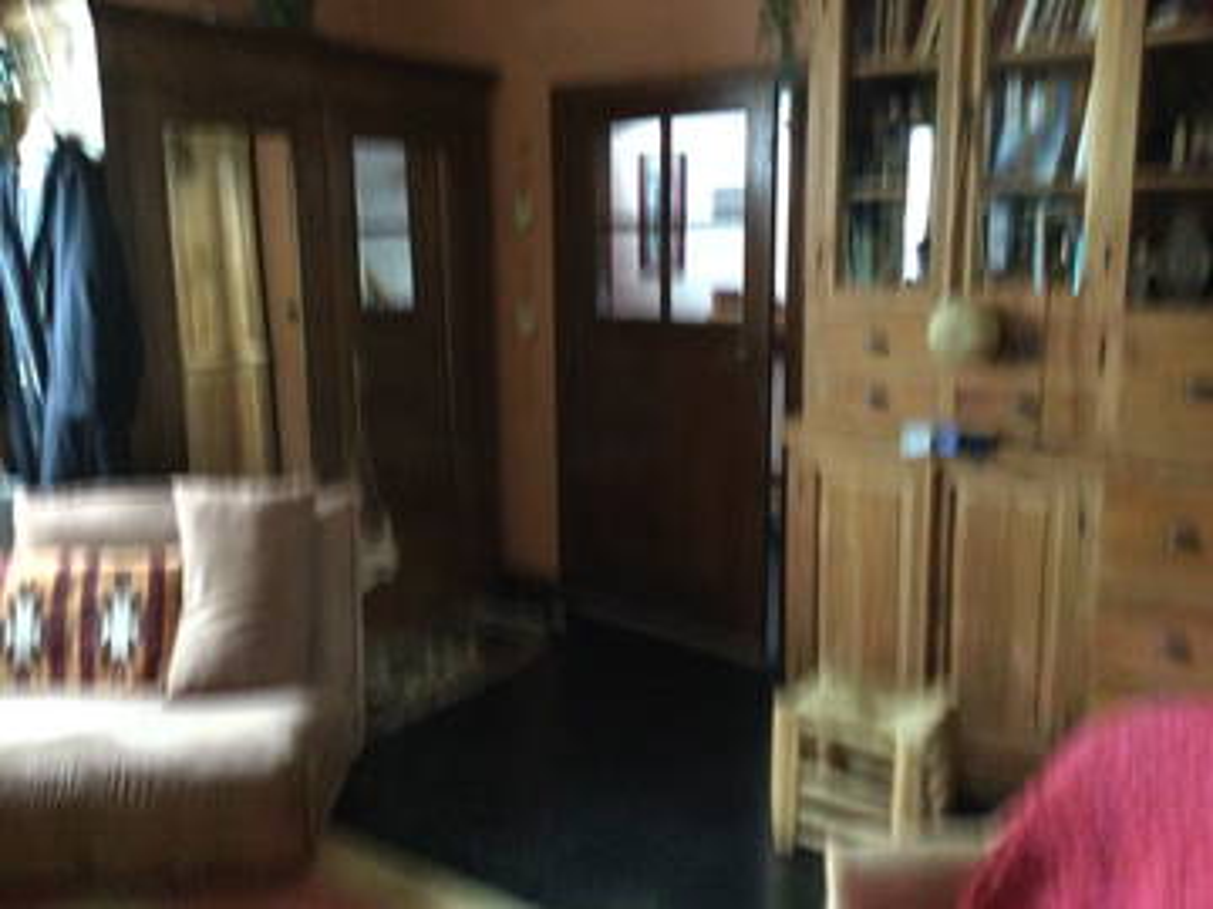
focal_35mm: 31
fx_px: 1086
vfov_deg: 45.4
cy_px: 454
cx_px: 606
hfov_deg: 58.4
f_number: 2.4
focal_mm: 3.3
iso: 500
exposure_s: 1/17
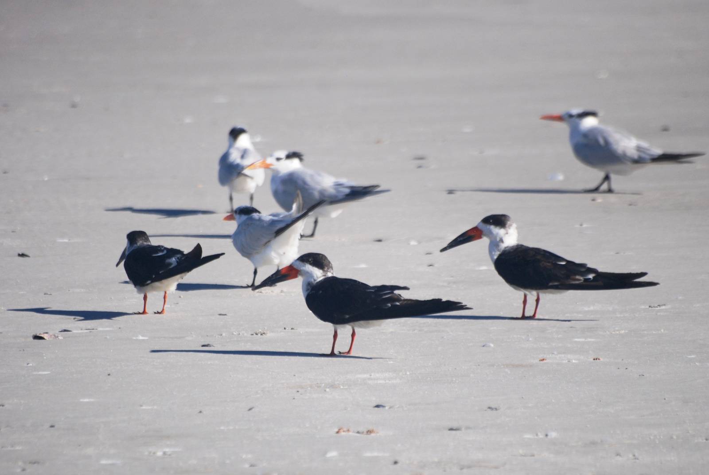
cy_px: 238
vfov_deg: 3.1
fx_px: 8873
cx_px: 354
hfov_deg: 4.6
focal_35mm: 450
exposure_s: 1/2000
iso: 400
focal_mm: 300
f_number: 5.6
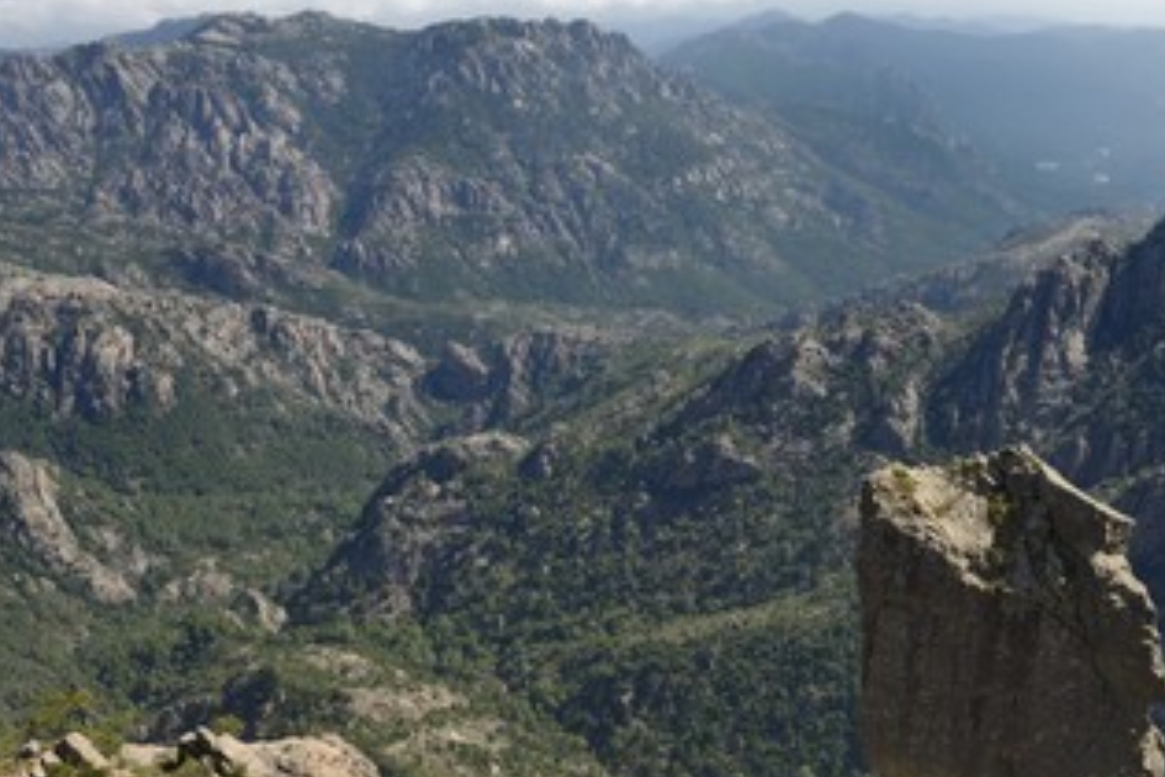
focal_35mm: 32
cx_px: 743
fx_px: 1035
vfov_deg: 41.1
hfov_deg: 57.8
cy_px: 433
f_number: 7.1
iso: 200
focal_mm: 24
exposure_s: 1/320
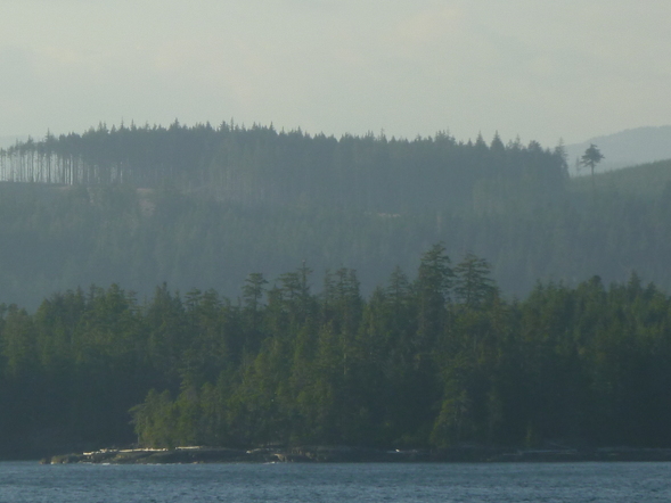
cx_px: 210
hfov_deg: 5.2
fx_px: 7367
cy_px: 267
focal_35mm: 380
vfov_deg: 3.9
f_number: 5.8
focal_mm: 31.4
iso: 80
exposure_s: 1/200
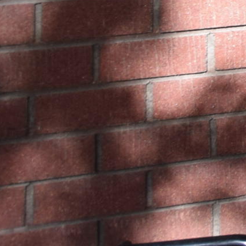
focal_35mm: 102
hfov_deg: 9.7
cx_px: 847
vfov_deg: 14.0
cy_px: -264
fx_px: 824
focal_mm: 11.5
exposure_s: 1/250
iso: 400
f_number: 8
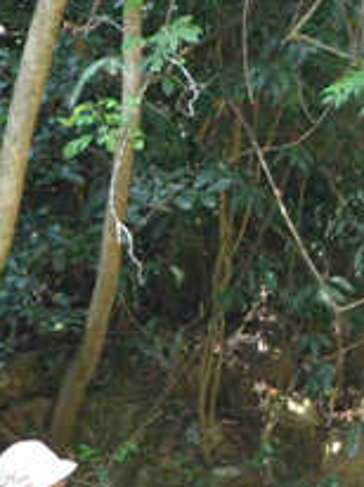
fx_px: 3878
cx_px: 1054
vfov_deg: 7.2
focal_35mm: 276
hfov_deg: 5.1
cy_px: 217
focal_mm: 32
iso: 100
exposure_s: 1/60
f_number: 4.5
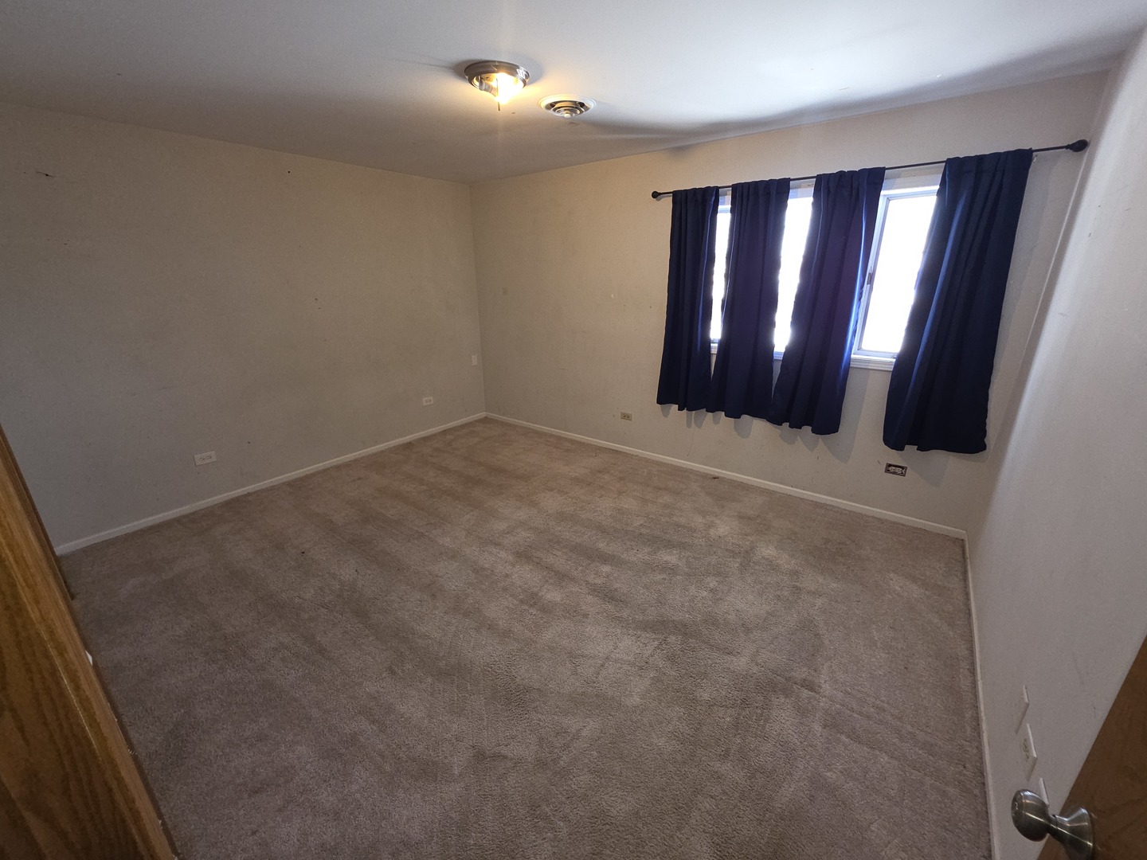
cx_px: 574
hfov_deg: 106.2
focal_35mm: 13
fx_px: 431
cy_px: 430
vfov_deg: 89.9
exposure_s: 1/60
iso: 125
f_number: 1.9
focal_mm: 2.2
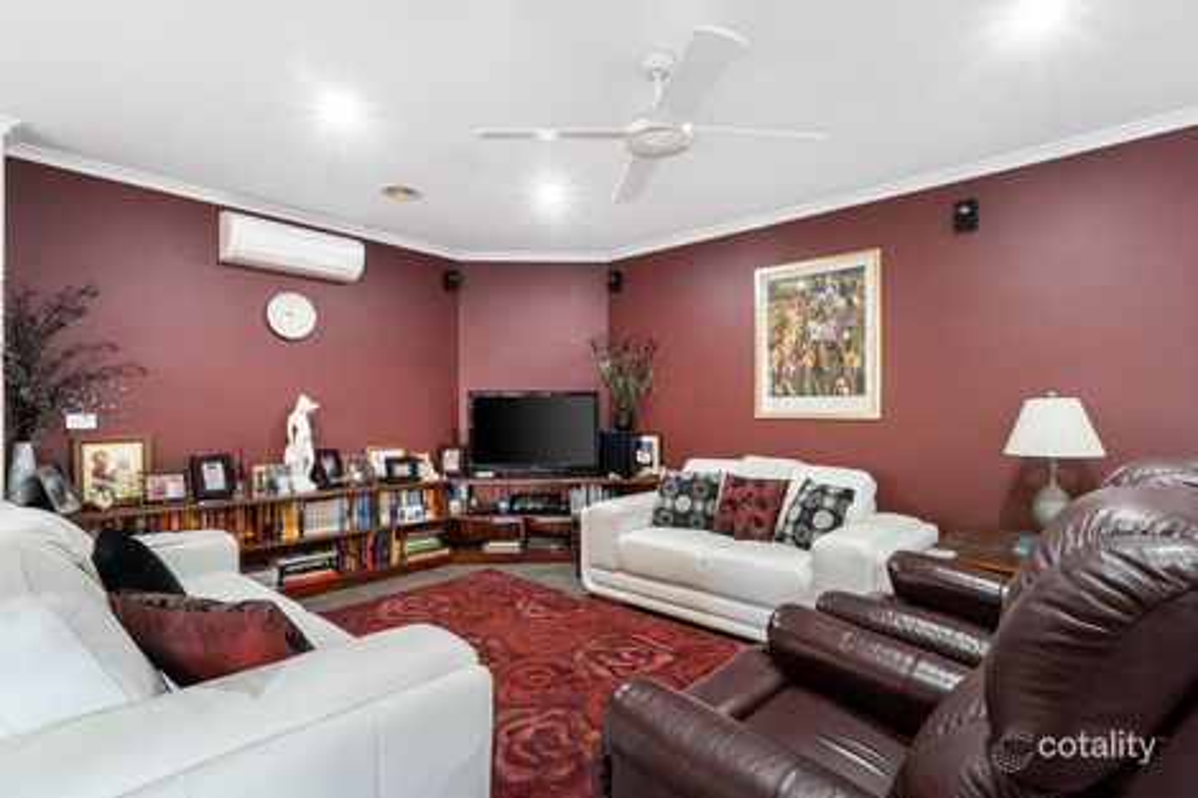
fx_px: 549
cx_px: 599
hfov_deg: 95.0
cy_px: 399
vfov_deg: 72.0
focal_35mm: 16
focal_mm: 11
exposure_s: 8
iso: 100
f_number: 11
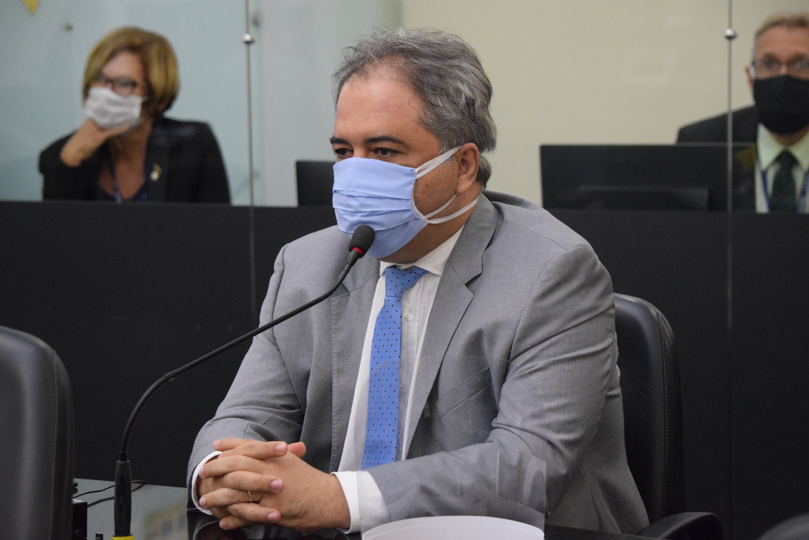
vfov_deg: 10.8
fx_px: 2867
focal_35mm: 128
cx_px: 404
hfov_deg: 16.1
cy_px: 270
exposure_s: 1/125
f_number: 4.5
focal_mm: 85
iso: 4500
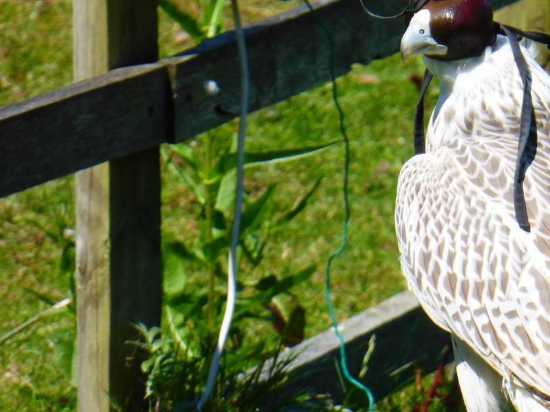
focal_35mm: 939
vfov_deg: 1.6
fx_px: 14915
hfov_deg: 2.1
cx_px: 496
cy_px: 276
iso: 100
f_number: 6.4
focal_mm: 86
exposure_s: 1/320
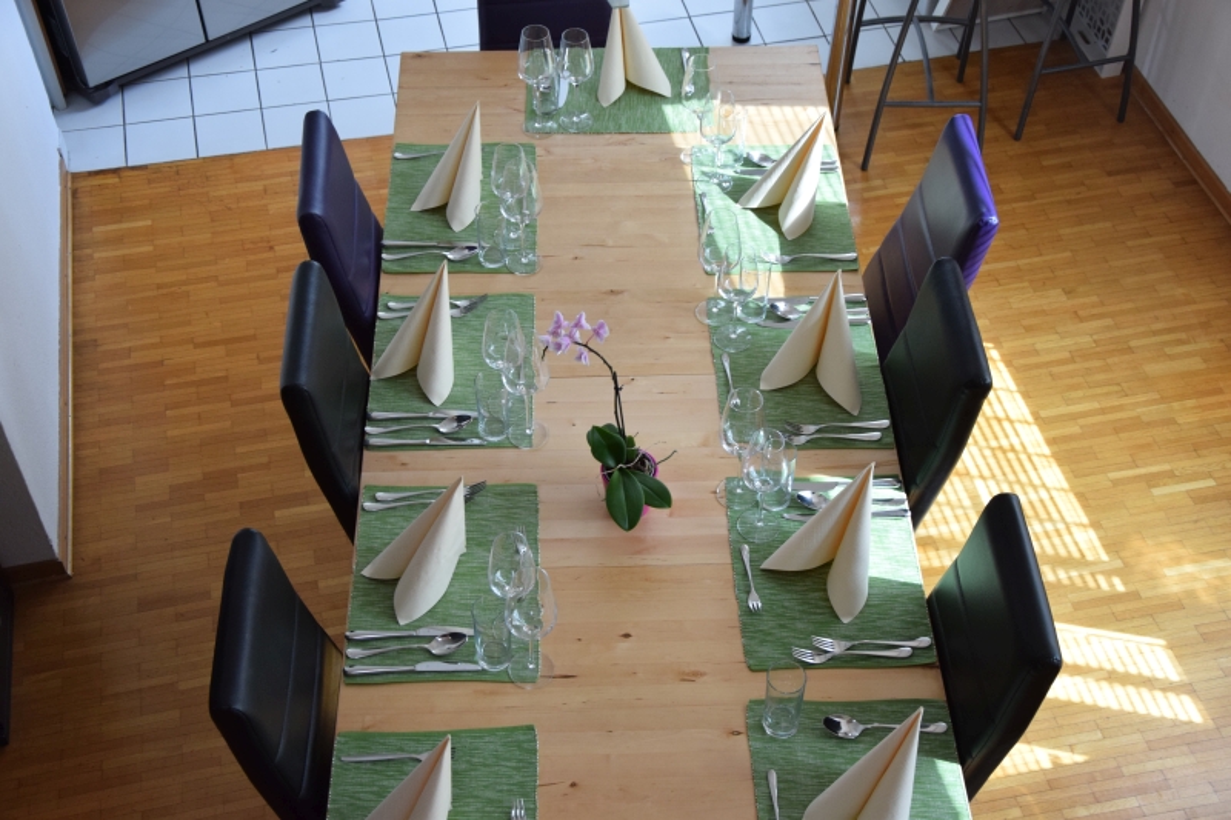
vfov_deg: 28.1
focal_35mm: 48
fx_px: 1641
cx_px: 616
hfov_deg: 41.1
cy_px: 410
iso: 900
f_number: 4.2
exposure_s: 1/125
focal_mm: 32
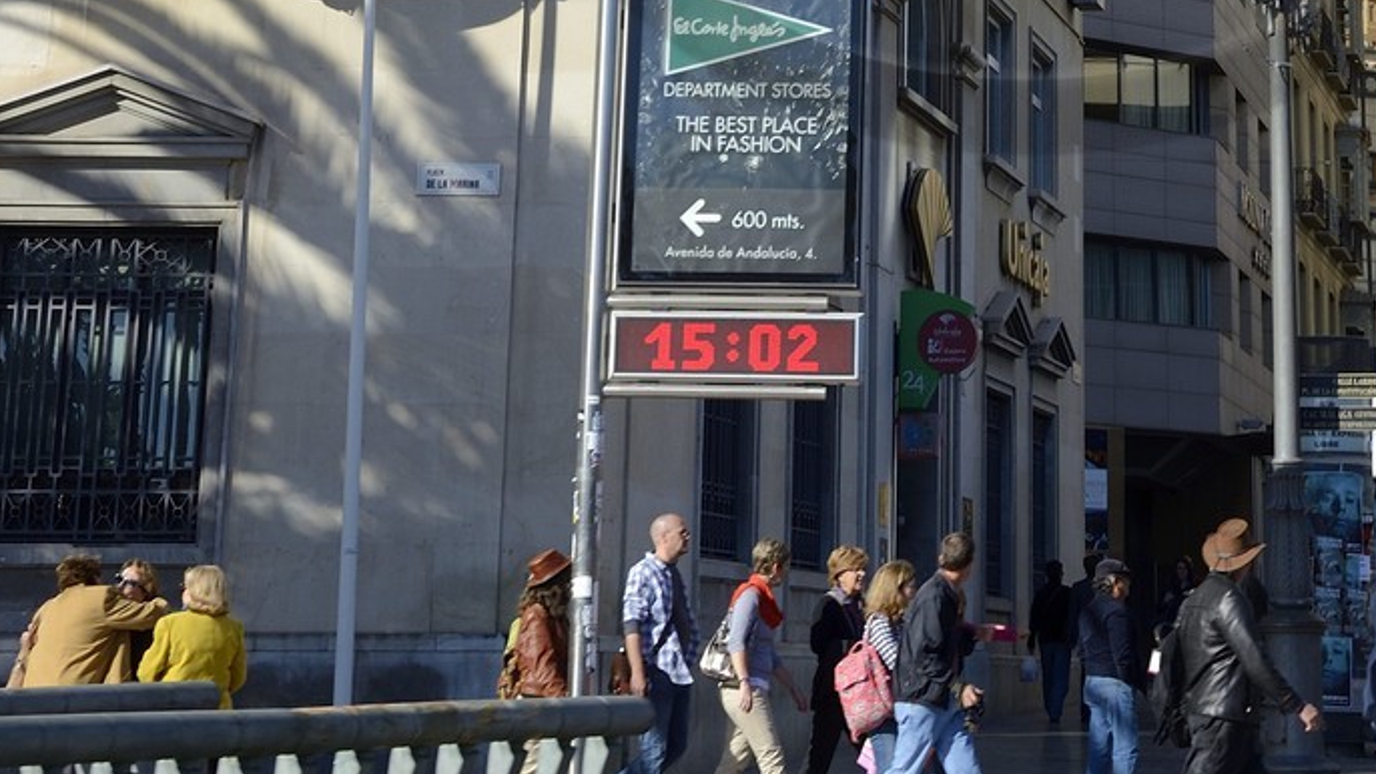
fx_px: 3029
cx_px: 1027
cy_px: -471
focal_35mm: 83
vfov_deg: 13.5
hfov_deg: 25.3
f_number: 8
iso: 200
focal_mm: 34
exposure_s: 1/500
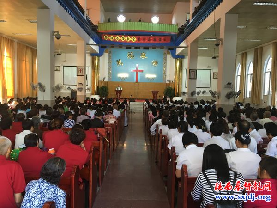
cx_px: 138
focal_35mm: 29
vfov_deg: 48.2
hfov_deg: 61.7
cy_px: 104
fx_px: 232
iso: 80
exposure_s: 1/33
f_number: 2.2
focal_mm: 4.15
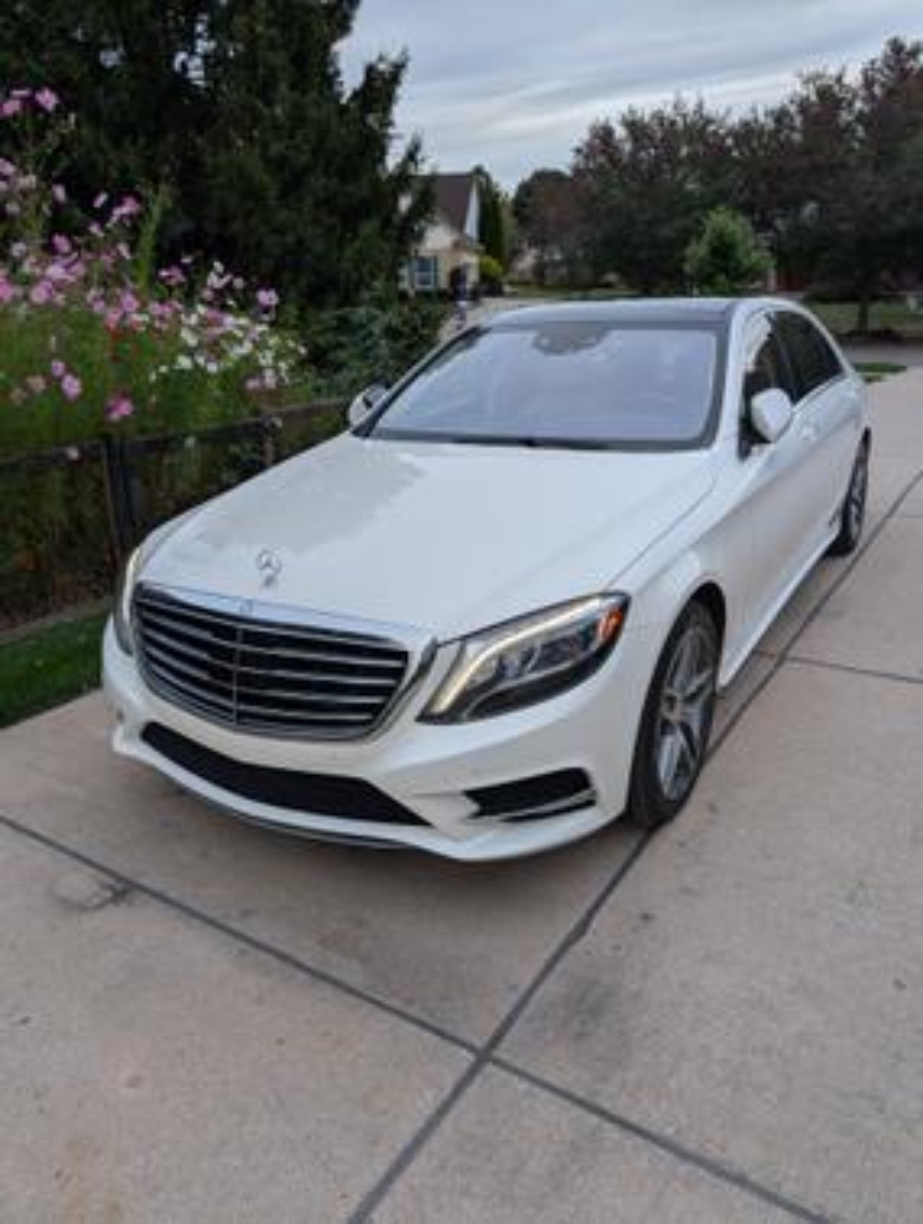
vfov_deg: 71.5
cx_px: 462
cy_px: 612
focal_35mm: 24
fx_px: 850
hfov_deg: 57.0
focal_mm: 6.9
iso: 20
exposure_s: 1/229
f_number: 1.68
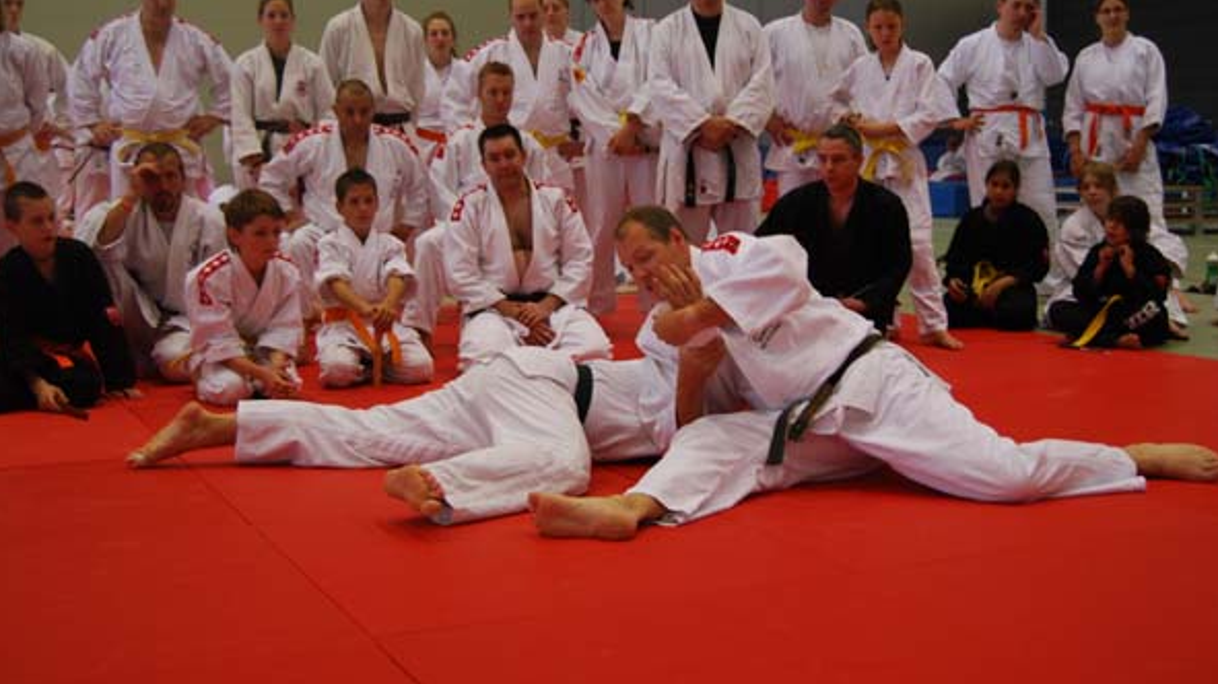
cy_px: 313
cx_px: 610
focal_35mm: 50
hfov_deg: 41.7
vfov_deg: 24.1
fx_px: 1599
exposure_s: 1/30
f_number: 4.5
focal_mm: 31
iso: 200
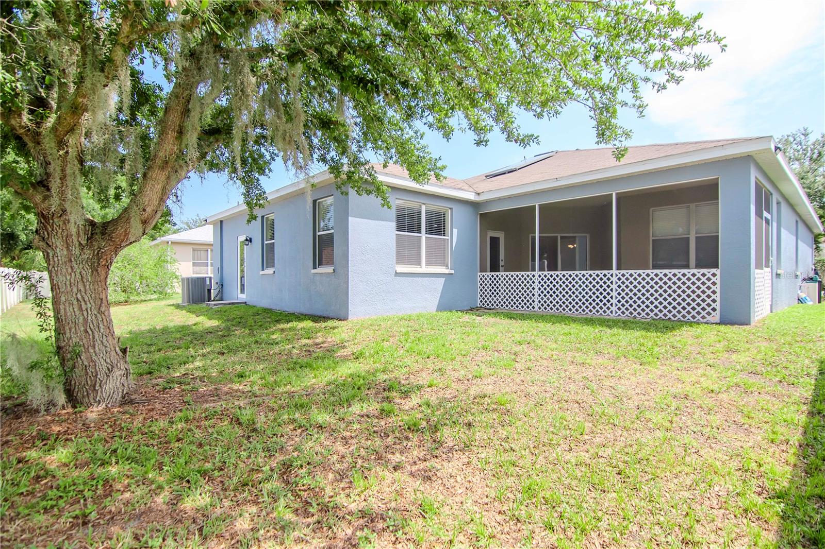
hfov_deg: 95.0
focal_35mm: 16
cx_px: 412
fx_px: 378
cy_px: 274
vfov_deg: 72.0
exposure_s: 1/1250
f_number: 4
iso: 400
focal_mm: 11
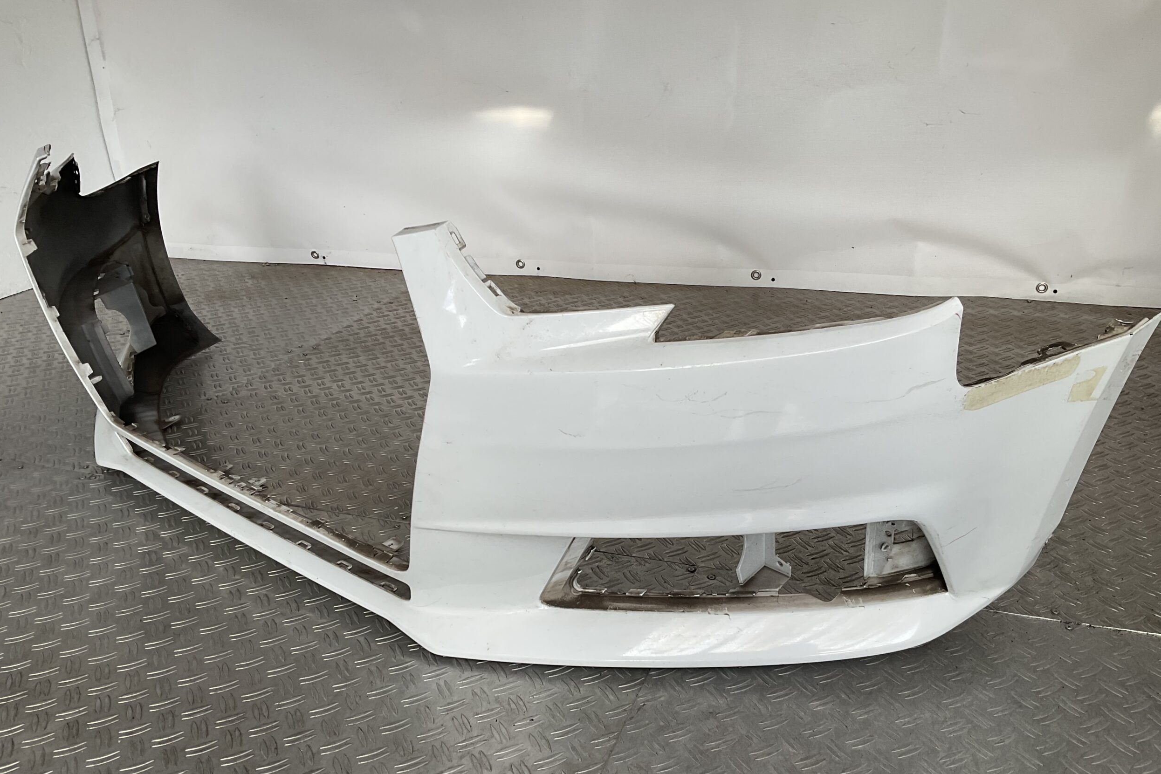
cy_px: 438
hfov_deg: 60.3
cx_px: 584
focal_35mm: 31
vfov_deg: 42.2
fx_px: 1000
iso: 16
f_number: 1.8
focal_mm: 3
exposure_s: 1/222
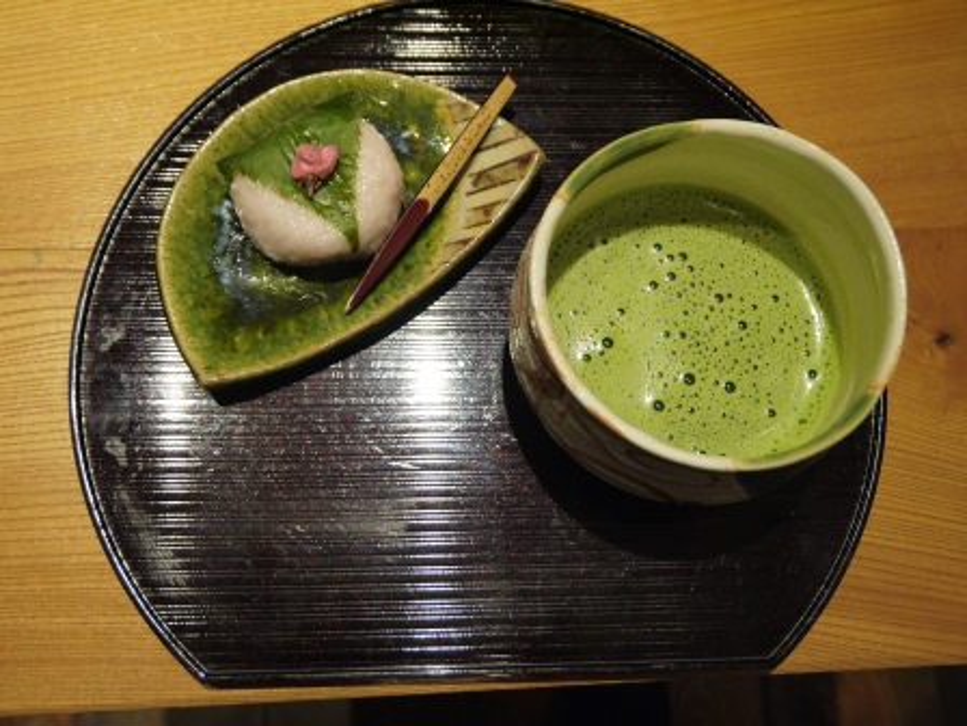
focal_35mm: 34
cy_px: 363
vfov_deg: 41.8
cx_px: 484
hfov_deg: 54.0
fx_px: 950
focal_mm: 17
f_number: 4.1
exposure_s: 1/60
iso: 200
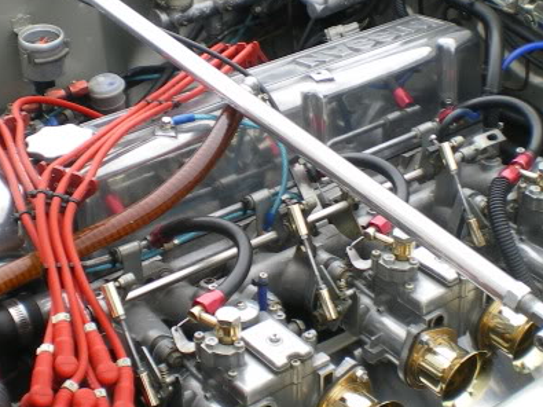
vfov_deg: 20.2
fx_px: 1145
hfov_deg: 26.7
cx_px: 260
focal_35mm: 73
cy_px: 208
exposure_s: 1/100
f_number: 4.6
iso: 50
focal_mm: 6.3
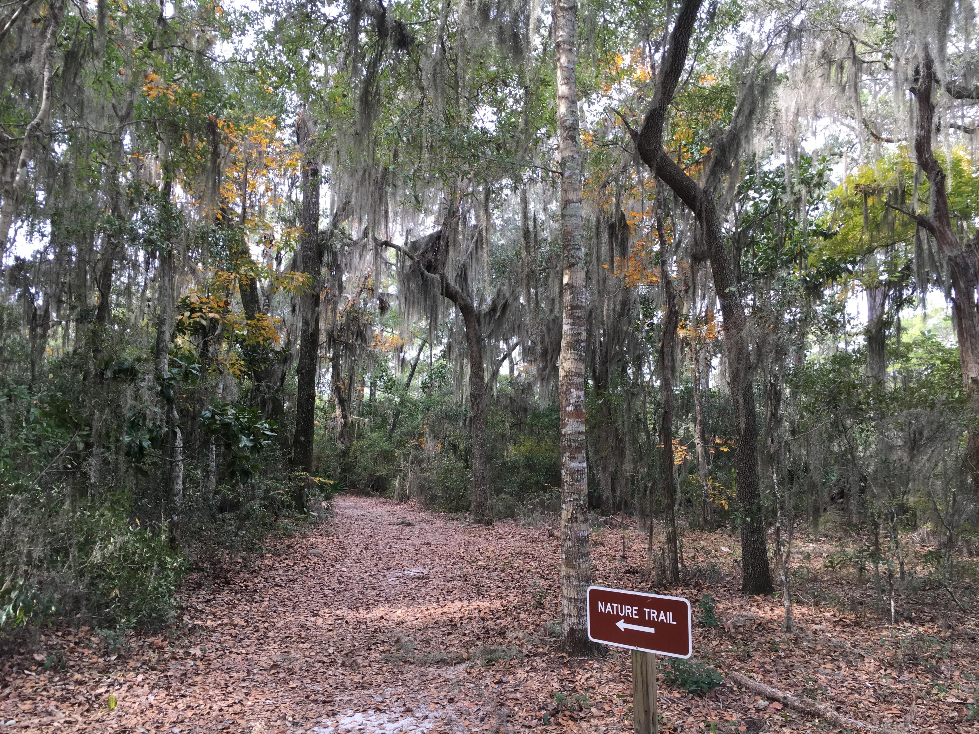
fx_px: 820
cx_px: 490
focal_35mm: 29
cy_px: 367
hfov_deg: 61.7
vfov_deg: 48.2
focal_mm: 4.15
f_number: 2.2
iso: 32
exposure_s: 1/120
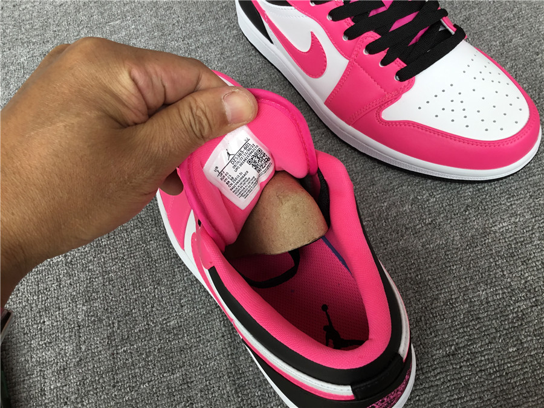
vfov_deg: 45.4
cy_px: 204
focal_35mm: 31
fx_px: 487
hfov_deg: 58.4
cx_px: 272
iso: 25
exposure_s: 1/204
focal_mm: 3.3
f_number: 2.4
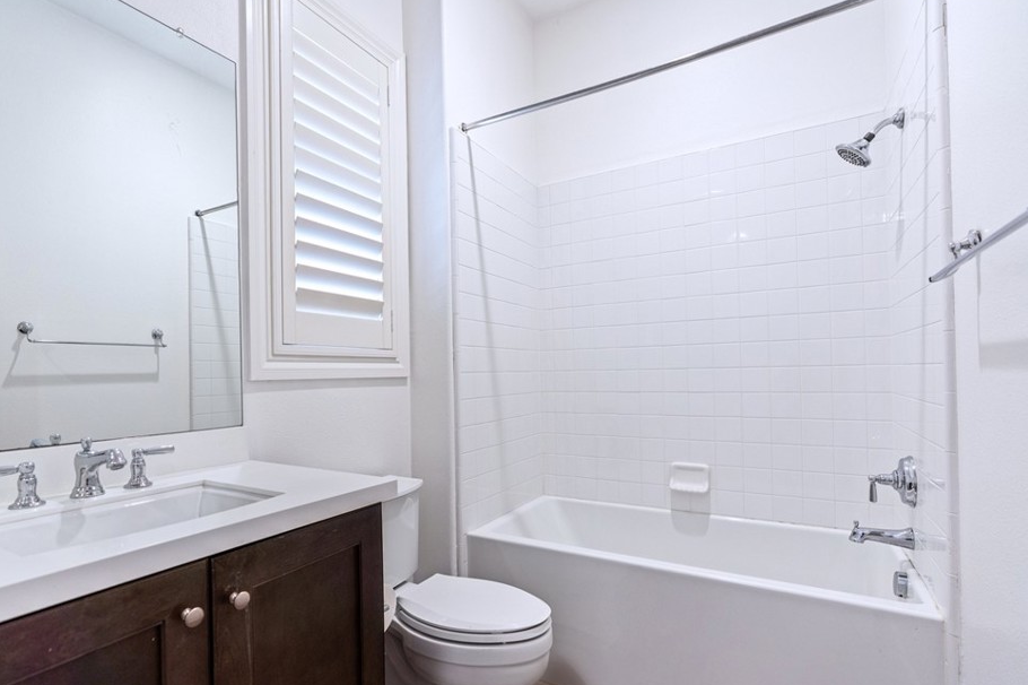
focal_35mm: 18
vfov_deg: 67.2
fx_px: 514
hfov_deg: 89.8
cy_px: 372
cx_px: 468
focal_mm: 16
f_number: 3.5
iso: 125
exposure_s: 1/50
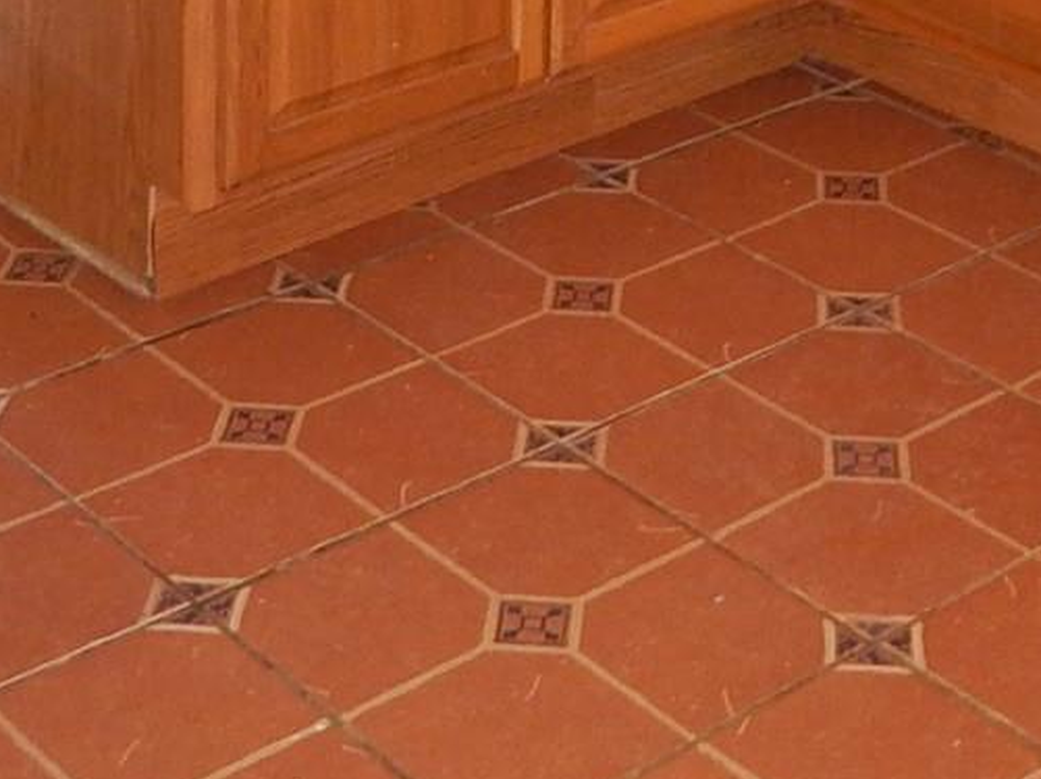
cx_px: 659
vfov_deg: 14.5
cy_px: -602
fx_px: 2705
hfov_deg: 21.7
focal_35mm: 90
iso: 200
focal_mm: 4
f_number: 3
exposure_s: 1/30
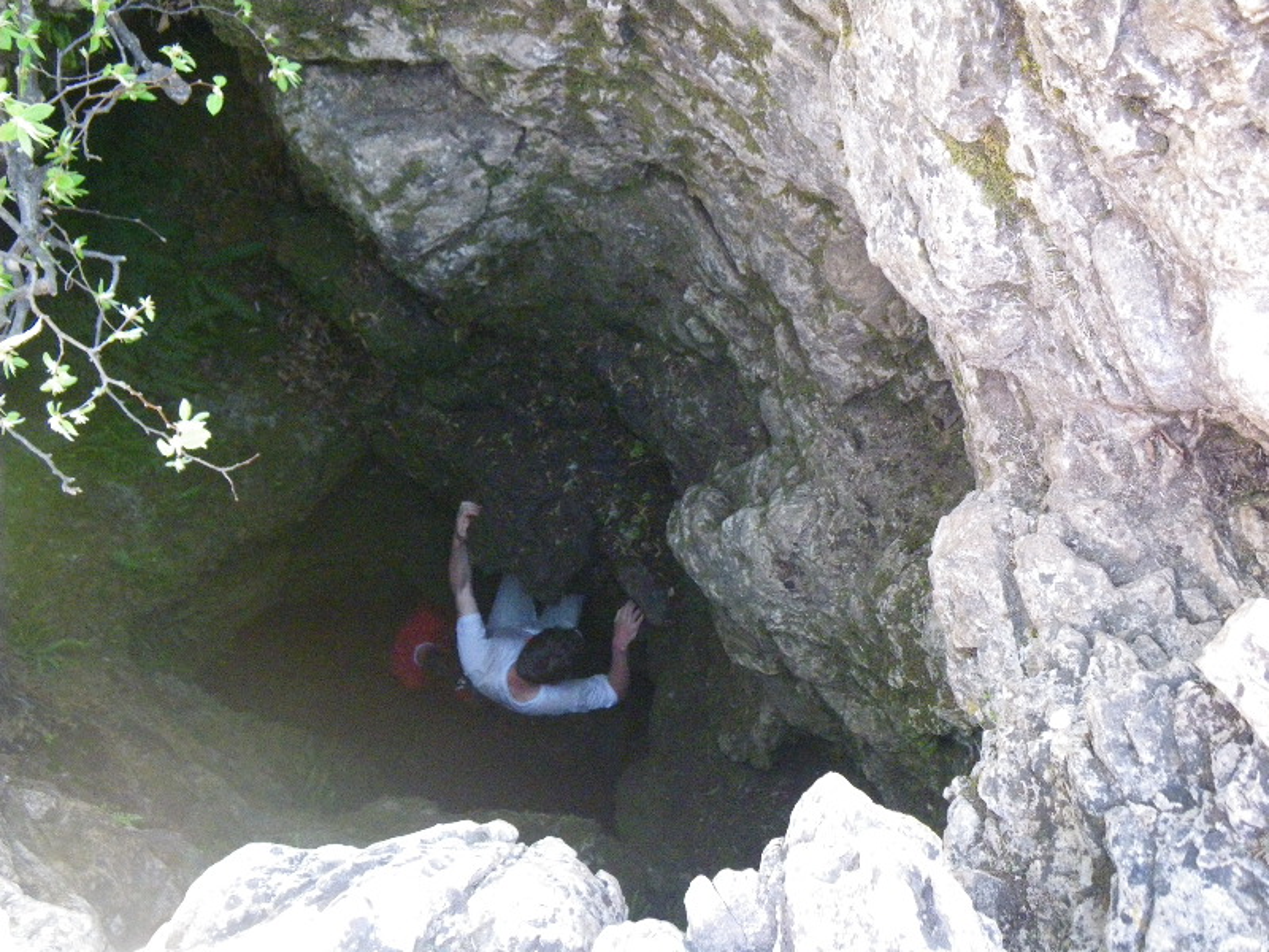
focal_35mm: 28
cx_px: 634
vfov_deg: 49.7
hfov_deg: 63.4
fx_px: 1026
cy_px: 476
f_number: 3.5
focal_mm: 5
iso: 640
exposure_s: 1/50
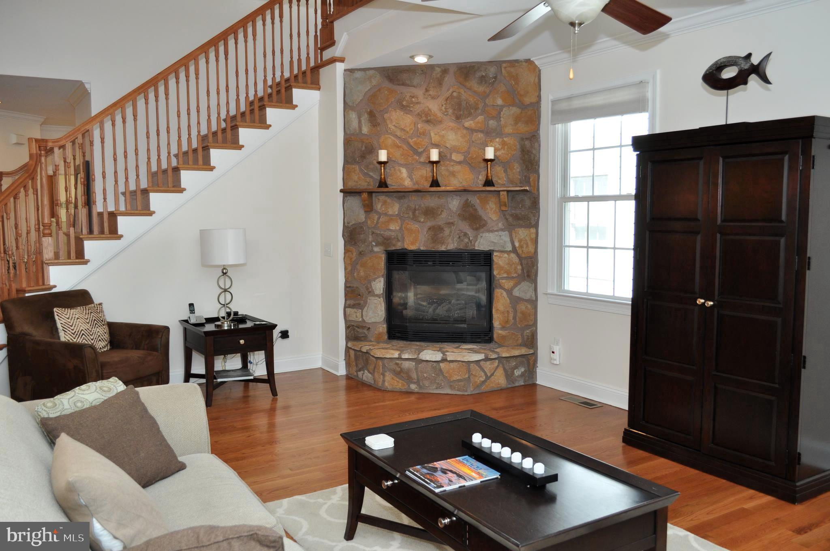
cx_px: 415
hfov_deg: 62.0
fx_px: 691
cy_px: 276
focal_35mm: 30
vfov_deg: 43.5
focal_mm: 20
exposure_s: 1/125
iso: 400
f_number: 5.6
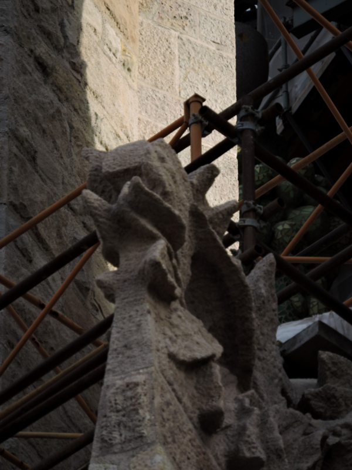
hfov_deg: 1.9
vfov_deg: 2.5
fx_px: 10847
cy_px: 235
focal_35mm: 800
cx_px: 176
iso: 100
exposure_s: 1/250
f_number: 5.6
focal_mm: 143.3
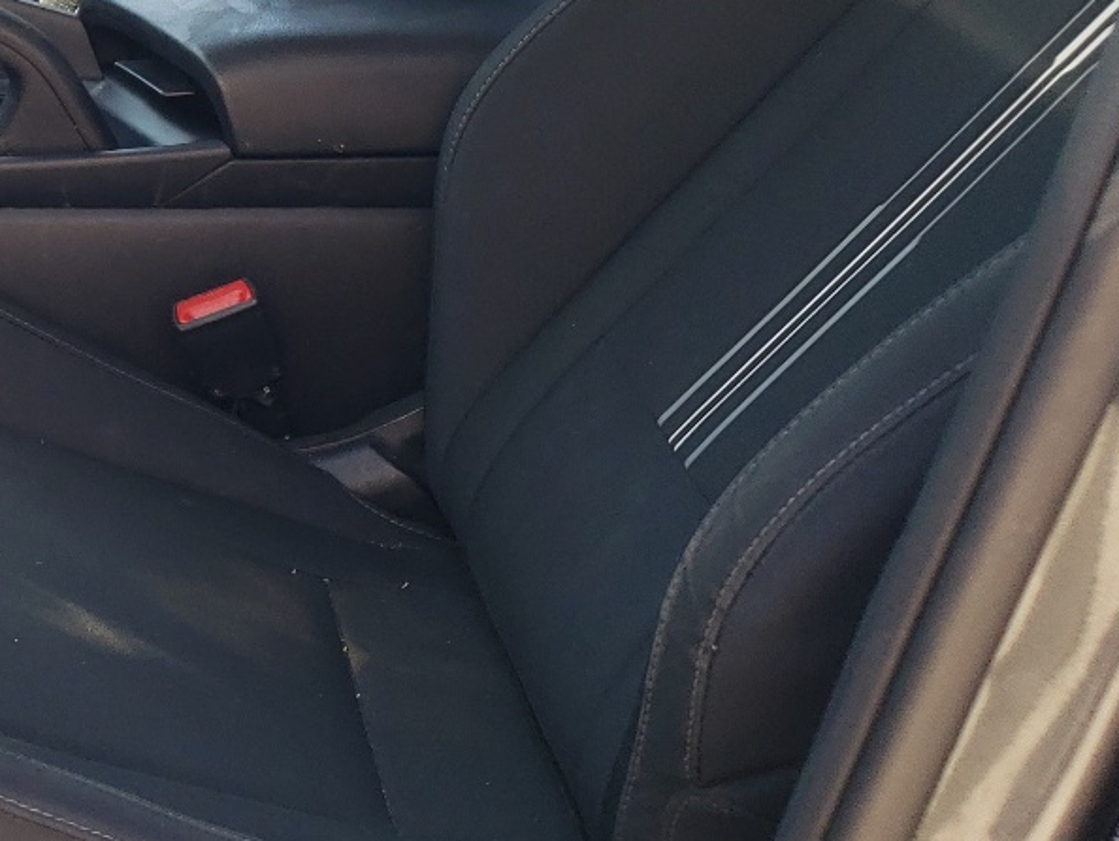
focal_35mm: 70
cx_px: -277
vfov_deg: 20.8
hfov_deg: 24.7
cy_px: 170
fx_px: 2264
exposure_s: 1/185
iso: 50
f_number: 1.5
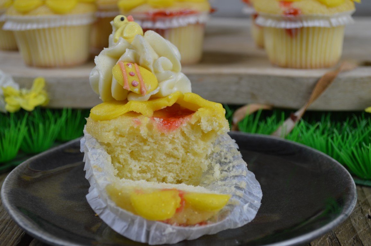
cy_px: 123
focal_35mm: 60
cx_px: 186
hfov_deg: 33.4
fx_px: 618
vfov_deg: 22.6
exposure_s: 1/13
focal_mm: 40
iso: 100
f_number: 5.6
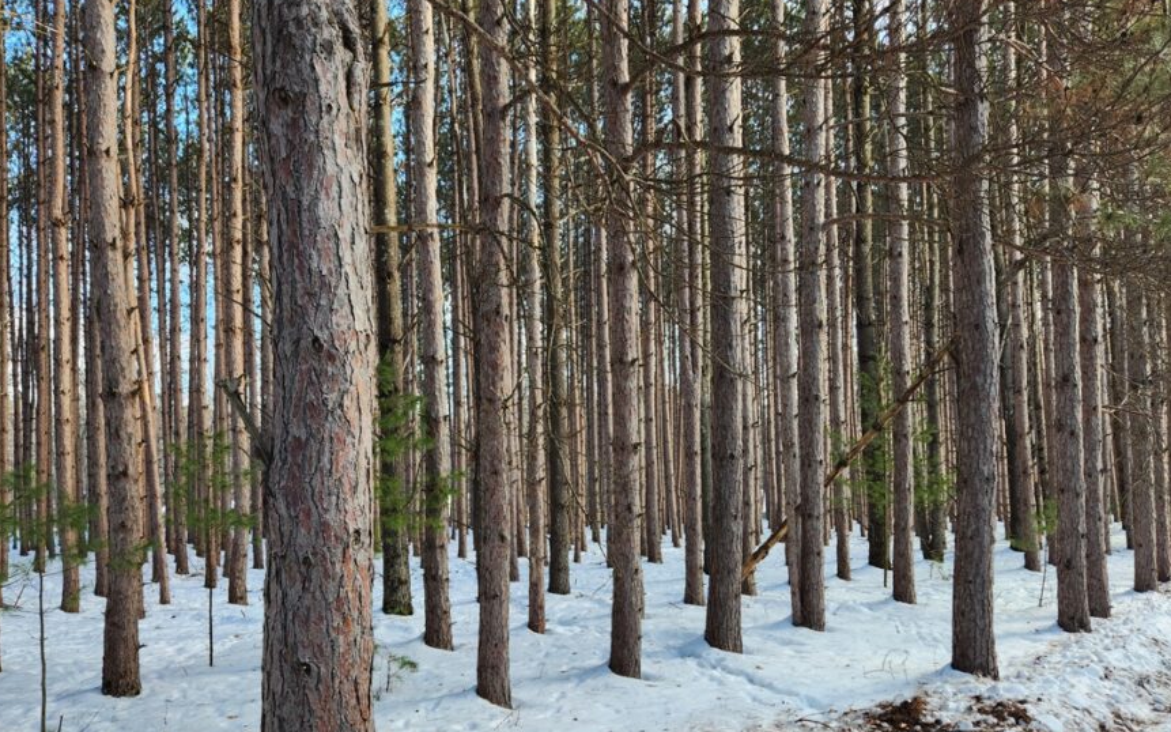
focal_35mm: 29
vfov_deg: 42.6
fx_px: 925
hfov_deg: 64.6
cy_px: 482
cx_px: 568
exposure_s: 1/180
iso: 32
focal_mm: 5.4
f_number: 1.8
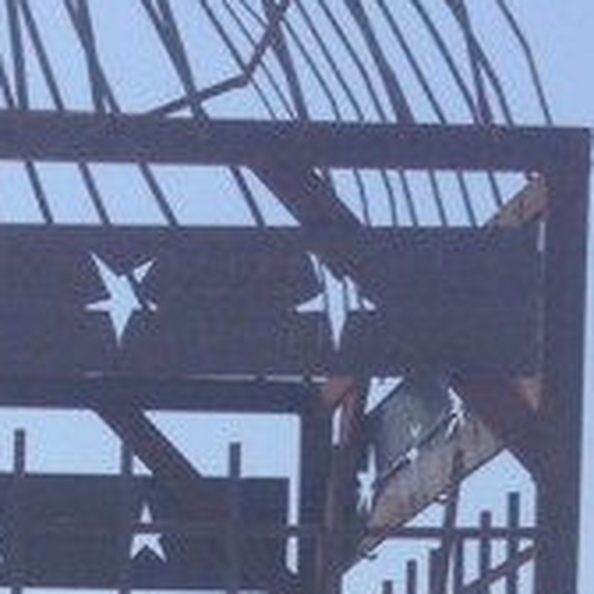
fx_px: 3456
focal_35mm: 178
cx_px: -237
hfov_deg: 9.6
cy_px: 1269
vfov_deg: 9.1
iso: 50
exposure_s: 1/2463
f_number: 2.4
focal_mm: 4.13
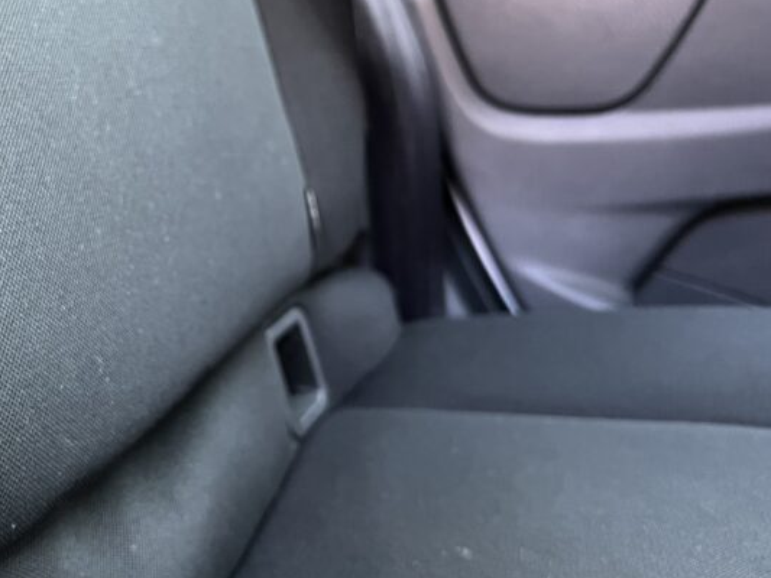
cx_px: 227
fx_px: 869
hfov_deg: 46.7
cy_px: 217
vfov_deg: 36.6
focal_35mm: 39
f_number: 1.5
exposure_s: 1/60
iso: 400
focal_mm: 5.7
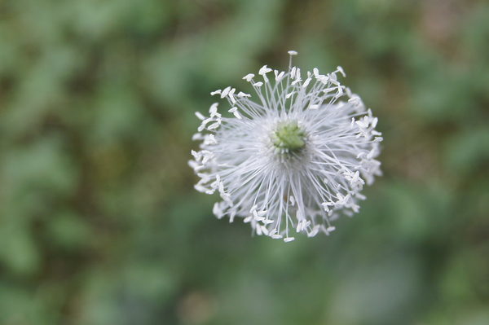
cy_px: 162
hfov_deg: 19.5
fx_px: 1425
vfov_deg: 13.0
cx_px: 244
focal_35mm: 105
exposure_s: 1/60
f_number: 5.6
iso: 200
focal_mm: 35
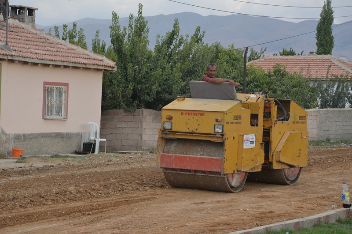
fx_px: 1098
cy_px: 117
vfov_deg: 12.1
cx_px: 176
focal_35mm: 112
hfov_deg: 18.2
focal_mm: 75
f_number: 9
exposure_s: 1/320
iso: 400
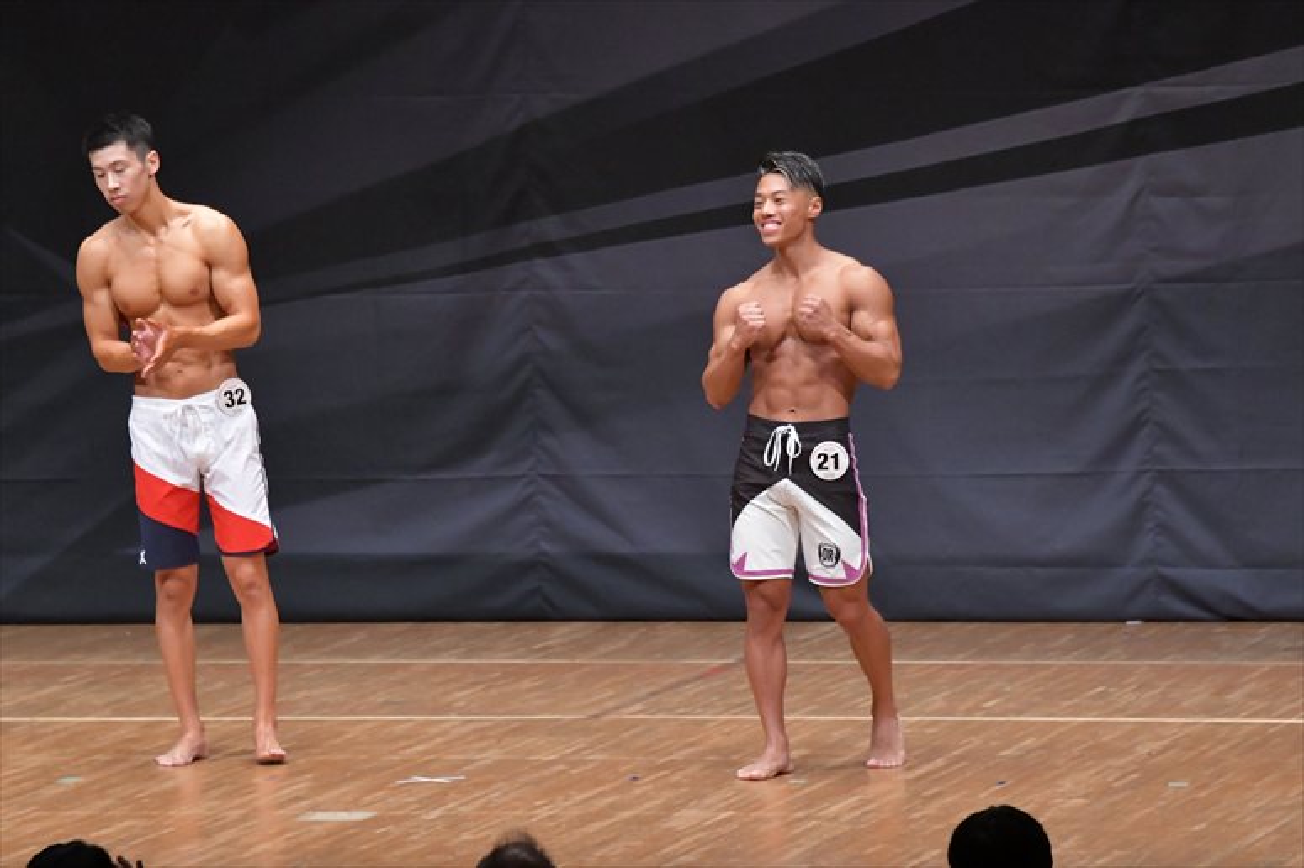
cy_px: 434
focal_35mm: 240
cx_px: 652
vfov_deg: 5.7
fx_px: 8689
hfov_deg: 8.6
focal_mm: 160
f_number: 5.6
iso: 6400
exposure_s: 1/400
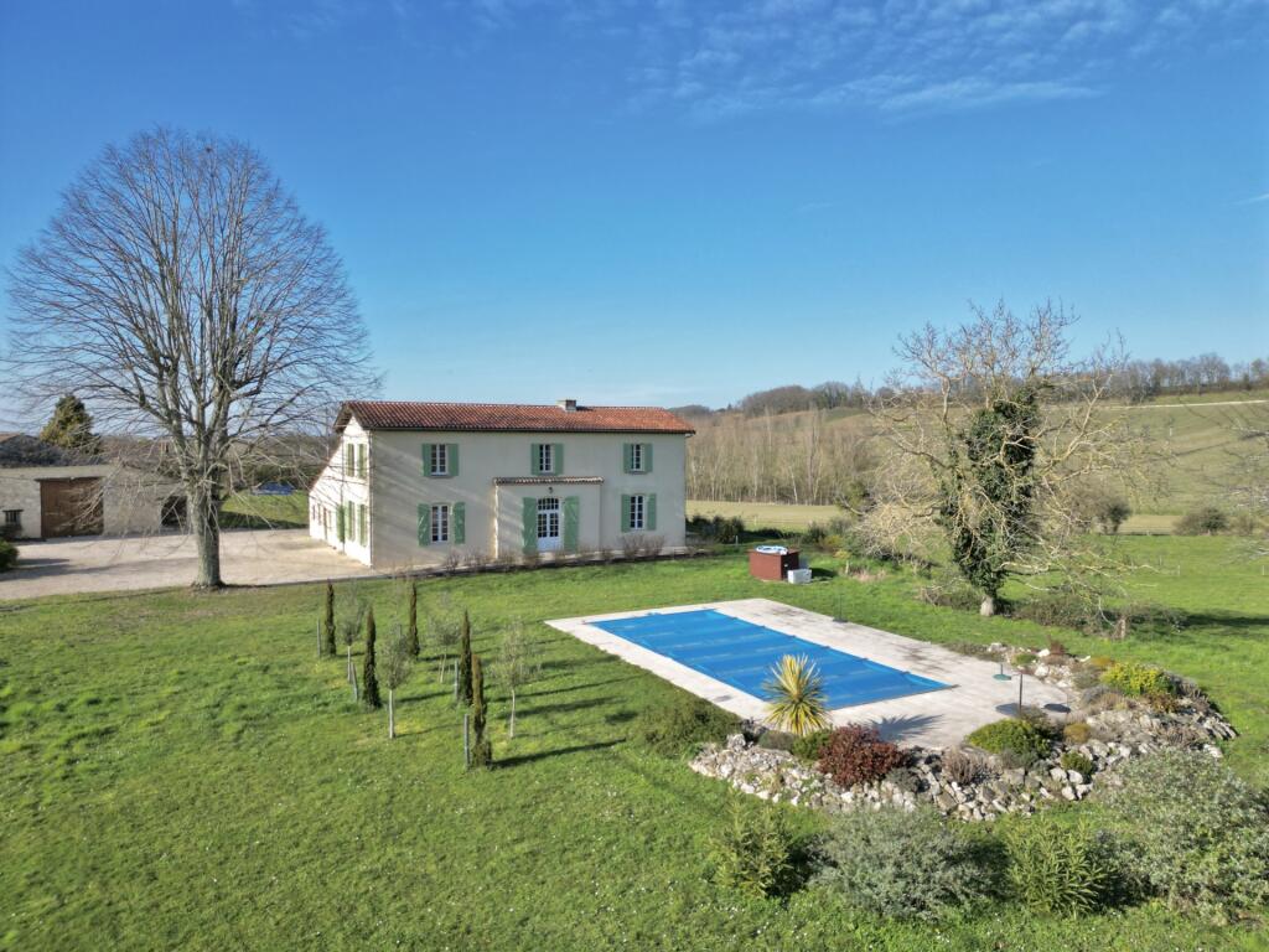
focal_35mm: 24
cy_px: 476
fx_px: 880
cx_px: 634
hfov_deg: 71.6
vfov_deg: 56.8
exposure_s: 1/2000
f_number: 1.7
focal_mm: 6.72
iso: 110
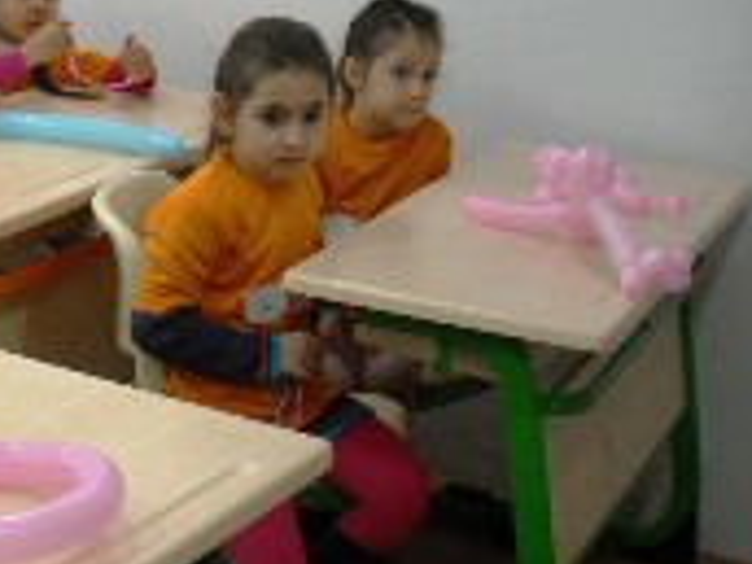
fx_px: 1977
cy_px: 232
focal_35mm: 91
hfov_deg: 20.0
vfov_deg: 16.2
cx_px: -184
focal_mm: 5.7
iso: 282
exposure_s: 1/60
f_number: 2.8
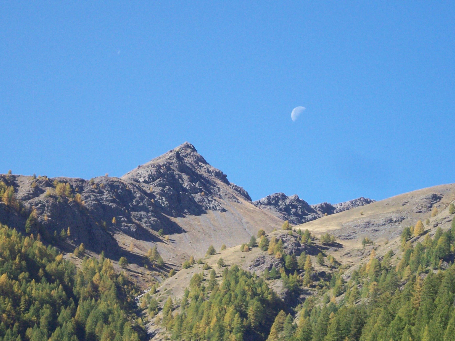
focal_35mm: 150
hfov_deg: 13.2
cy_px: 183
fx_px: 1972
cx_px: 212
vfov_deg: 9.9
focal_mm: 18.6
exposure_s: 1/225
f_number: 5.2
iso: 80
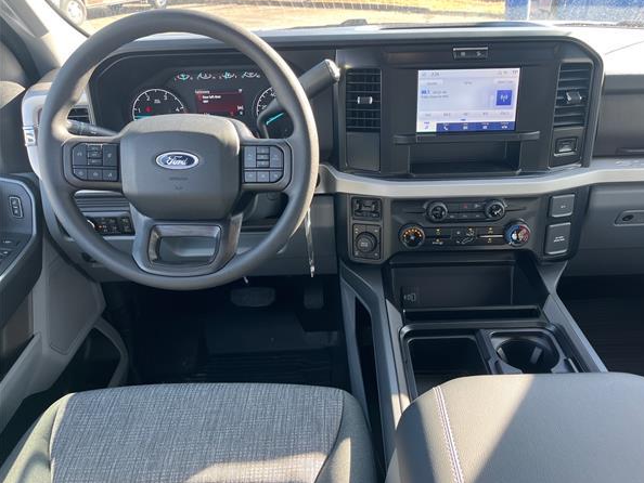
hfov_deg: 63.3
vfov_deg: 49.8
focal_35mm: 28
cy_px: 243
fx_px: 521
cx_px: 346
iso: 80
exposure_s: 1/121
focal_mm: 5.1
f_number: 1.6
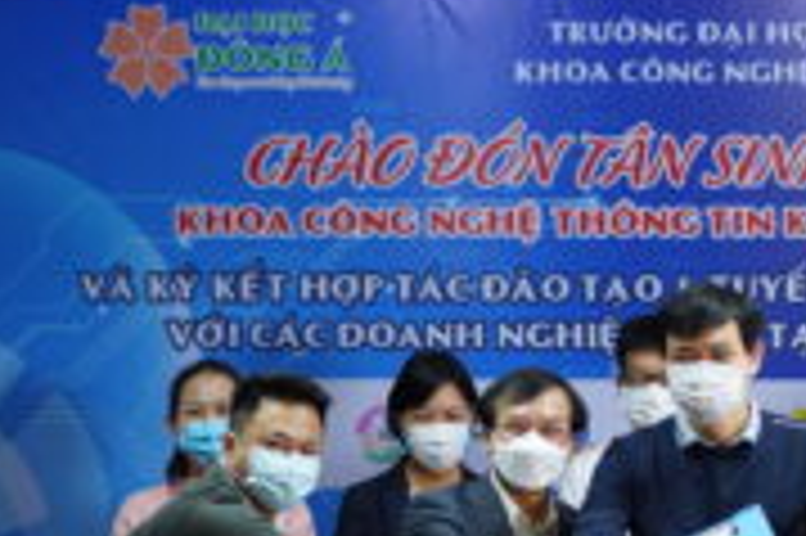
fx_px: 3959
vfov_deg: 7.7
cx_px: 707
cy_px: 507
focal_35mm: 177
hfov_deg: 11.6
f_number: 2.2
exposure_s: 1/125
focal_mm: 55
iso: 640
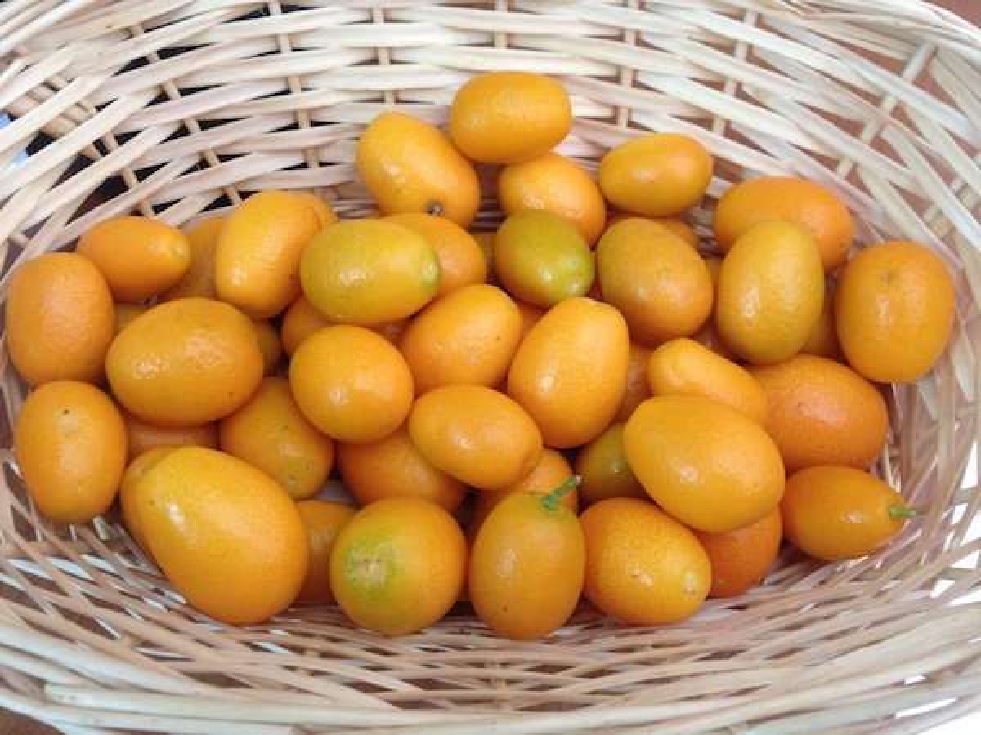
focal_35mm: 35
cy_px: 368
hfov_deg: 52.6
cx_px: 490
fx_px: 992
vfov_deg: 40.7
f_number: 2.4
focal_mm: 4.28
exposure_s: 1/20
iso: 200
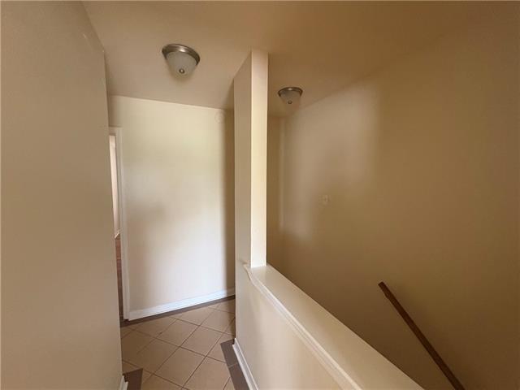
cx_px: 260
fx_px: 210
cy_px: 195
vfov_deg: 85.7
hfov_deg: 102.1
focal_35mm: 14
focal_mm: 2.22
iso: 400
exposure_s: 1/60
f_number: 2.2
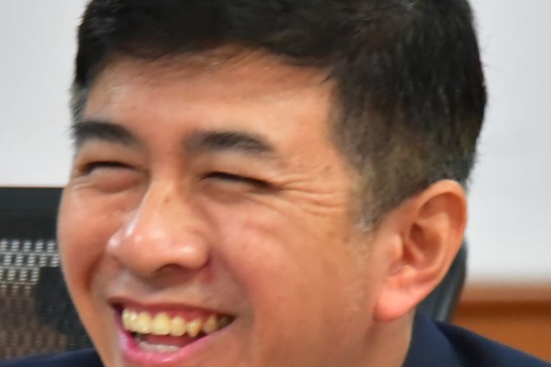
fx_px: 11374
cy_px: 478
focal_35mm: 743
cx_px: 166
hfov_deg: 2.8
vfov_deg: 1.9
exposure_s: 1/160
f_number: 6.3
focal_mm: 200
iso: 6400
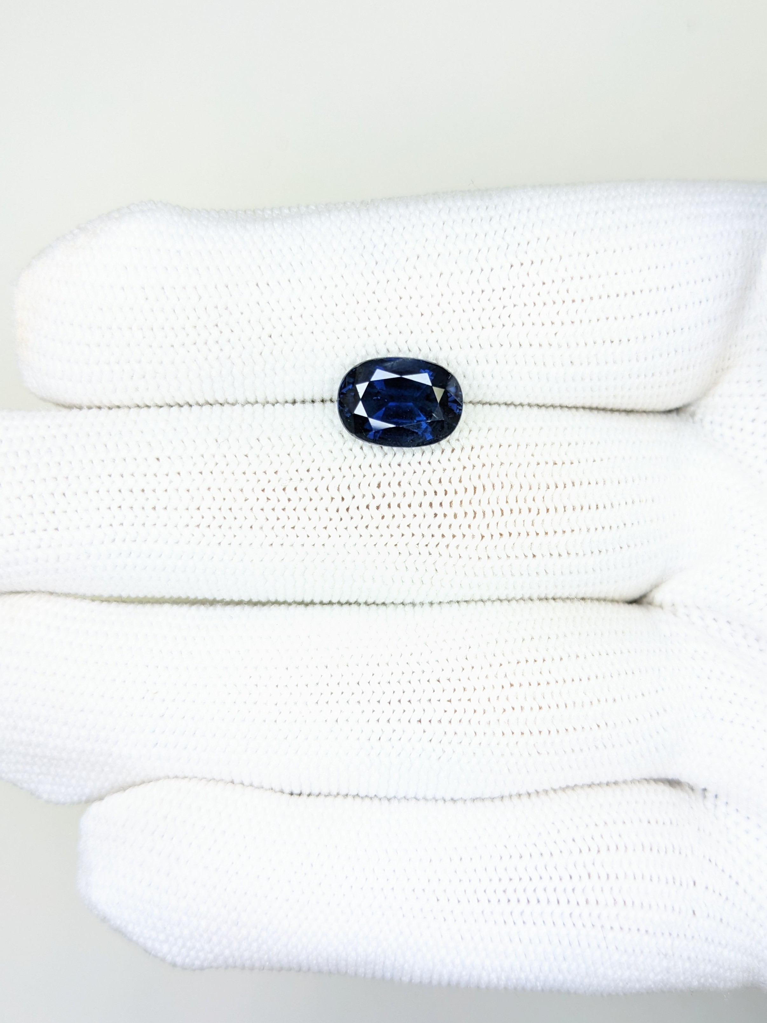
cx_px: 384
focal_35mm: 27
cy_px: 512
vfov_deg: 65.3
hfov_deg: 51.3
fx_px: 798
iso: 55
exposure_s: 1/120
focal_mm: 4.38
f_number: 1.73
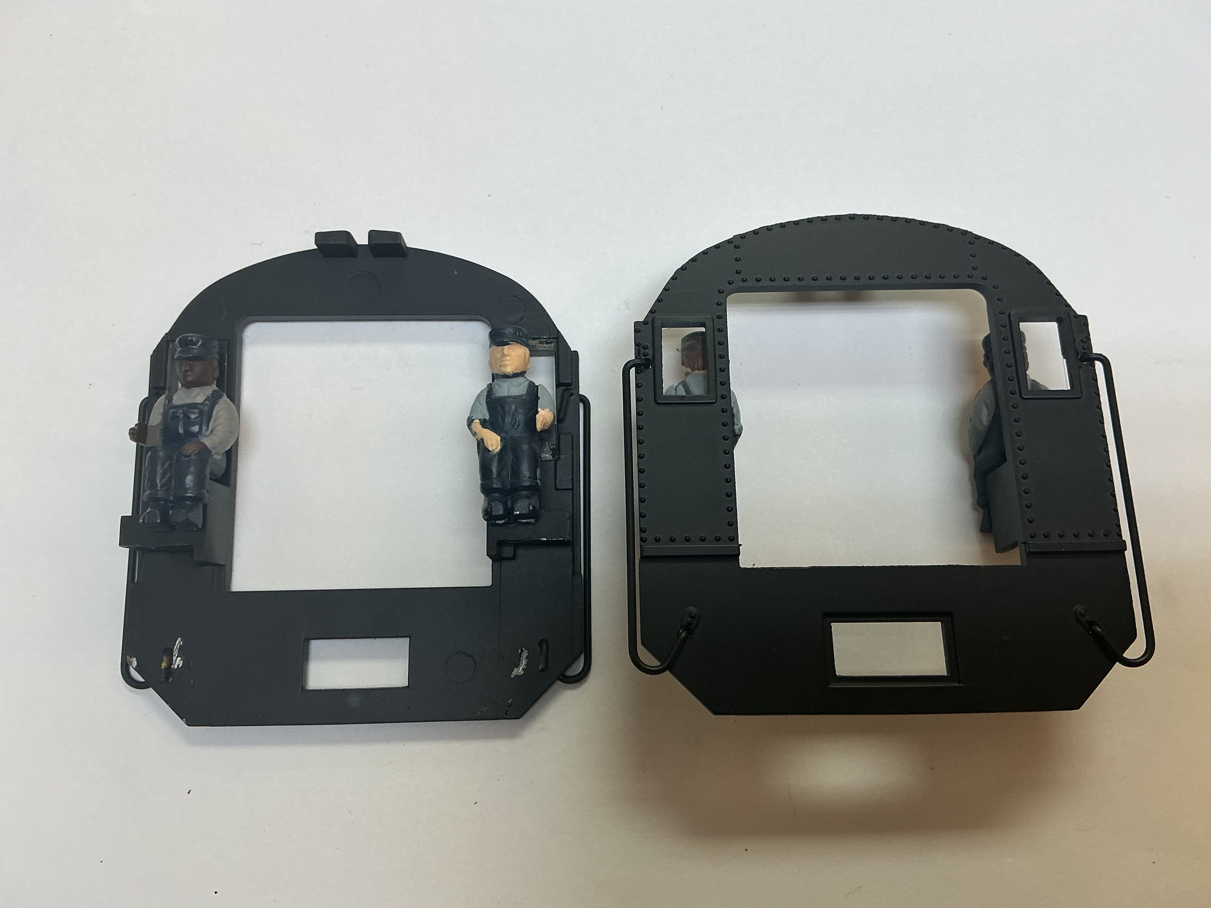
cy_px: 454
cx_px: 606
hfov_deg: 61.7
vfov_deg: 48.2
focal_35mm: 29
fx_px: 1015
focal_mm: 3
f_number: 1.8
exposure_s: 1/120
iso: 50
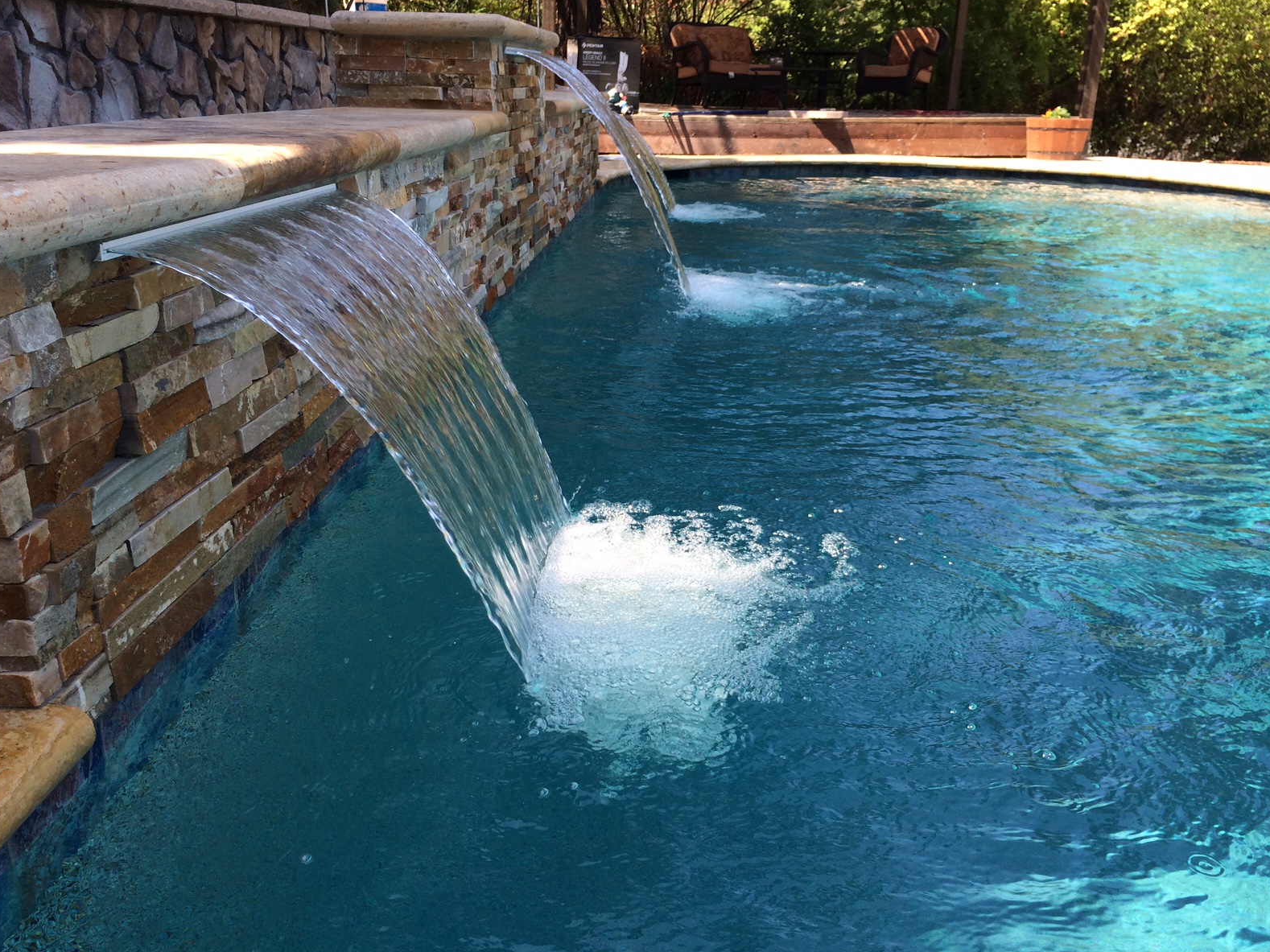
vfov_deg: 46.8
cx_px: 633
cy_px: 472
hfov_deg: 60.0
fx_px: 1100
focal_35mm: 30
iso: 32
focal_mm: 4.15
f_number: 2.2
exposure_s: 1/451
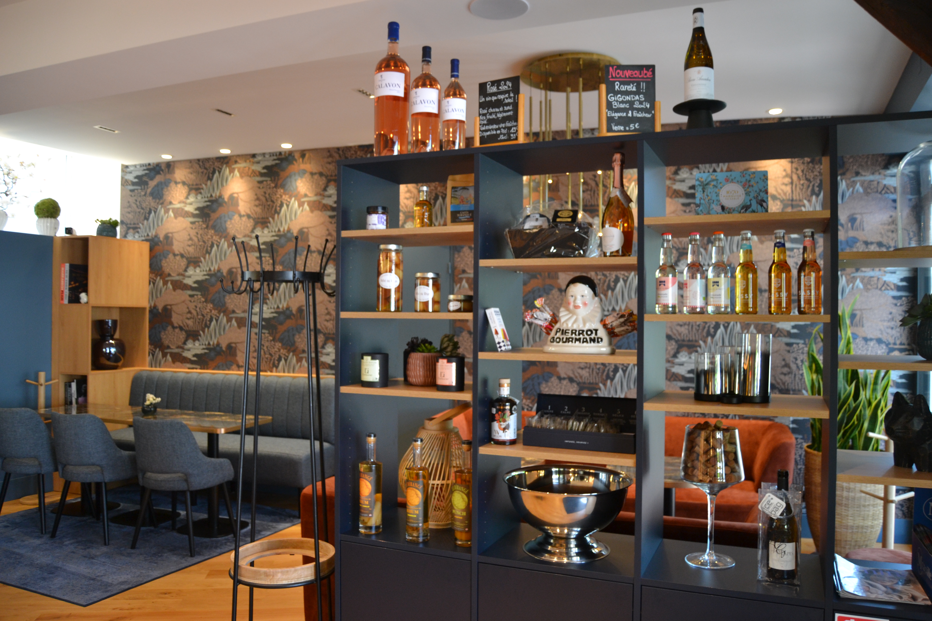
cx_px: 466
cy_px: 310
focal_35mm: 27
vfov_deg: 47.9
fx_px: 699
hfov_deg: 67.4
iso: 560
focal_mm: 18
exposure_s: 1/60
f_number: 3.5
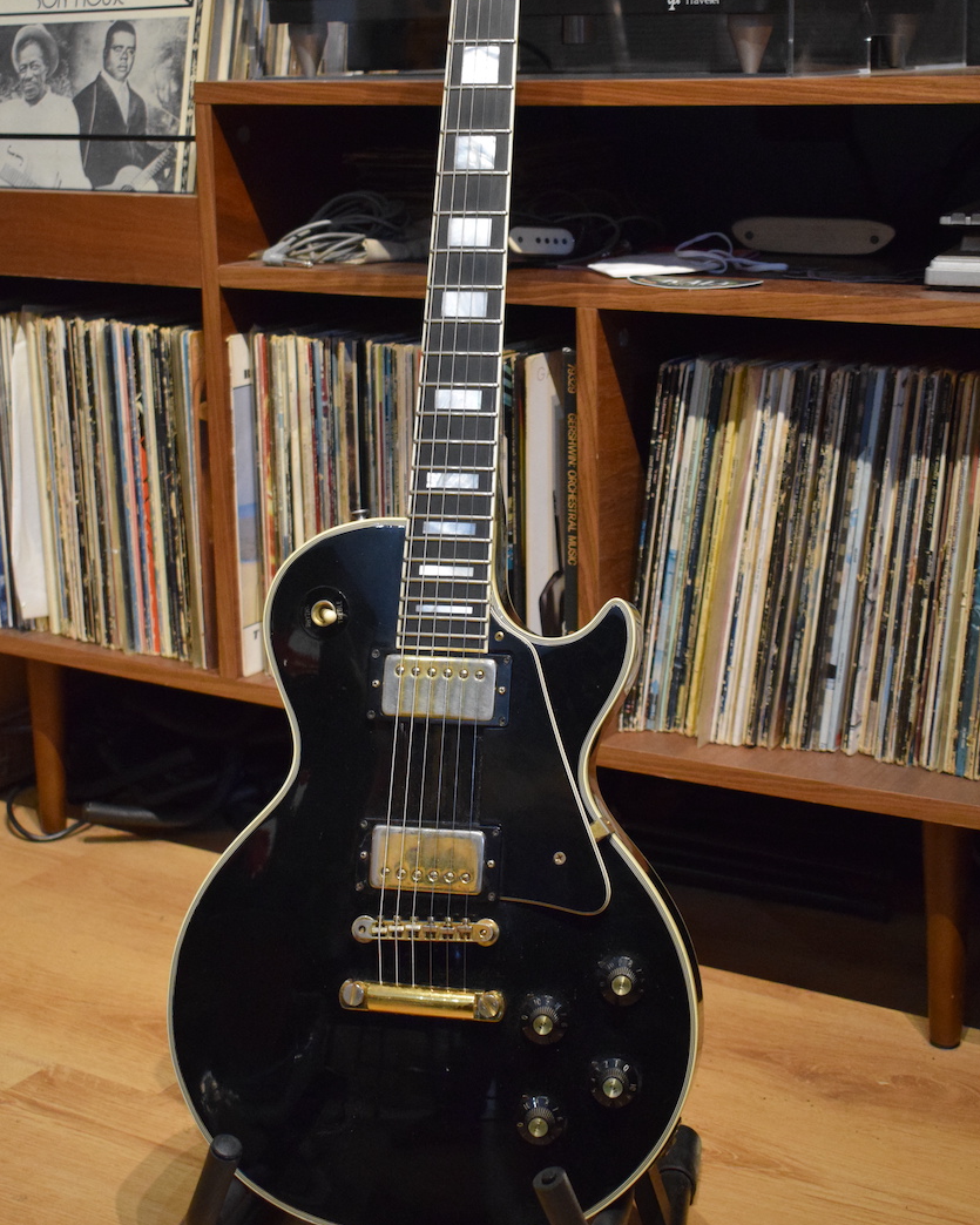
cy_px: 498
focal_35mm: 59
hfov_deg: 25.9
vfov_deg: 32.0
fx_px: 2128
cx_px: 493
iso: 3200
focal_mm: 29
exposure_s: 1/60
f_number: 4.2
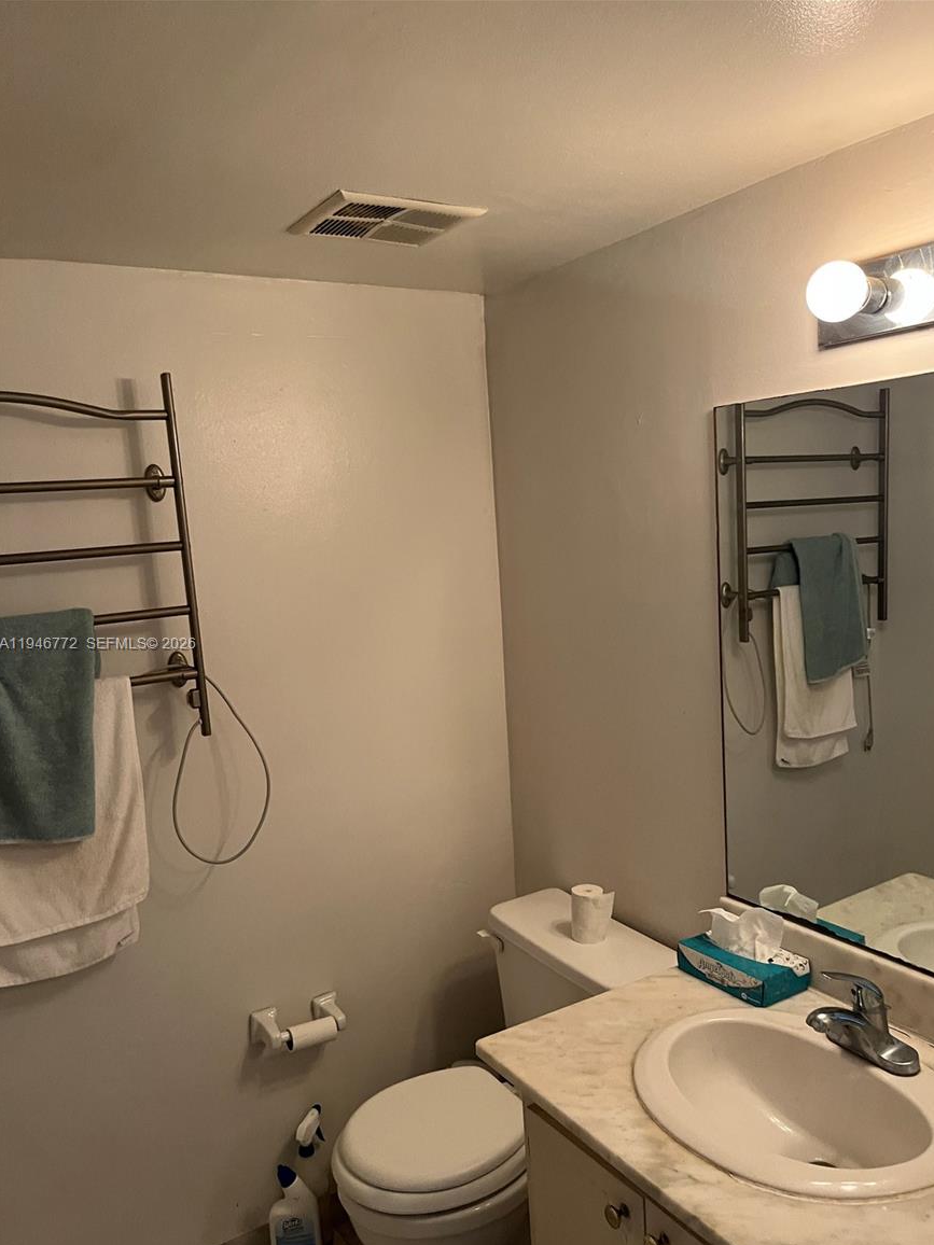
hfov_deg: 51.3
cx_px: 482
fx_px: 971
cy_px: 645
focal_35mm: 27
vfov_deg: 65.3
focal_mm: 5.1
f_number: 1.6
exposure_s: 1/60
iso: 250
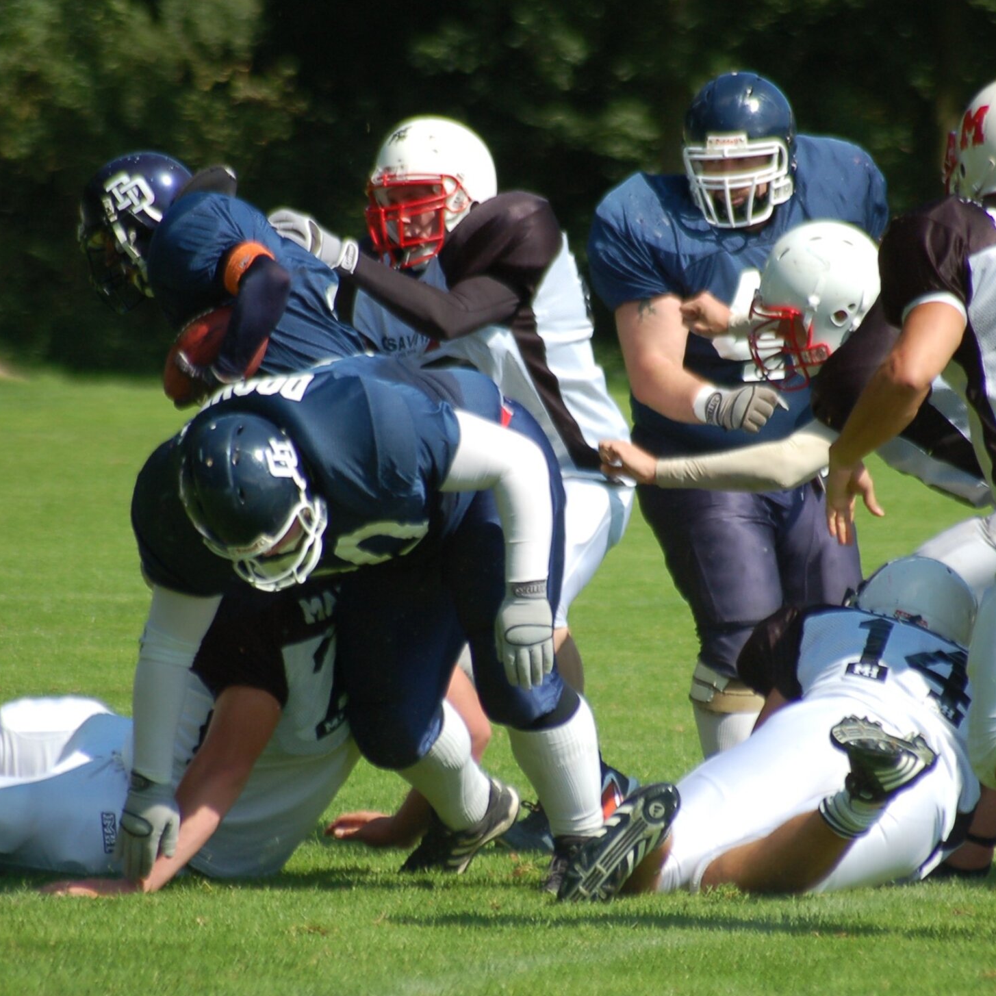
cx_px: 586
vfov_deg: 3.0
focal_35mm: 577
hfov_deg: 3.0
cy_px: 498
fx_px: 18783
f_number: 5.6
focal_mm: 300
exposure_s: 1/1000
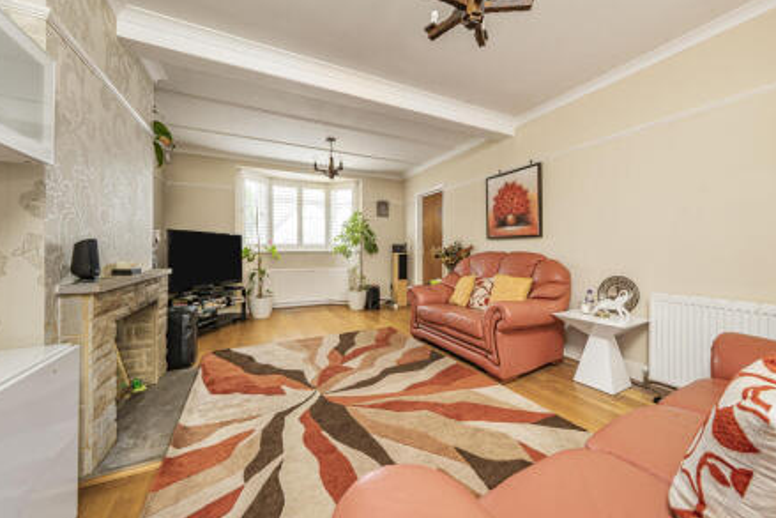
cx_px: 410
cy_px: 247
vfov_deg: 85.4
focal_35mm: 13
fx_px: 280
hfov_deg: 108.2
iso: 320
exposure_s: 1/4
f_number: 9
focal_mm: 12
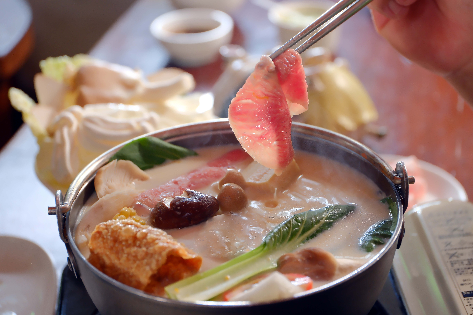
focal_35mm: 75
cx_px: 236
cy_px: 158
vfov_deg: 18.2
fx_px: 985
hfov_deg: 27.0
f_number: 3.6
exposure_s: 1/75
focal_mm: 50
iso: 400
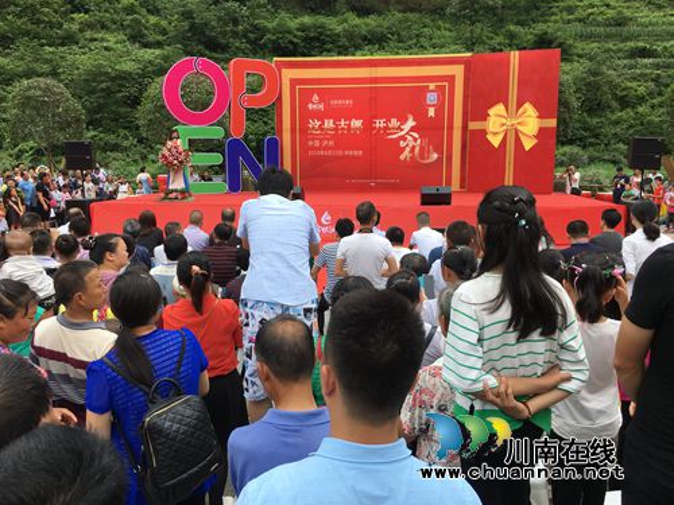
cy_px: 252
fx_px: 565
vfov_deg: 48.2
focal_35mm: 29
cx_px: 337
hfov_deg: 61.7
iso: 25
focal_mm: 4.15
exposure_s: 1/950
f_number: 2.2
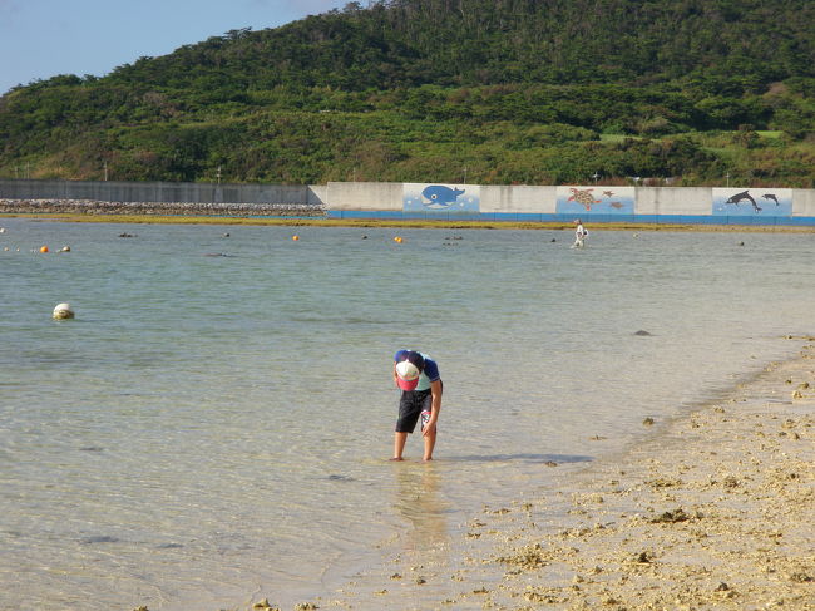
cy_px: 306
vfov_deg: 14.5
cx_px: 408
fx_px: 2401
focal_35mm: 102
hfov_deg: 19.3
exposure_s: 1/320
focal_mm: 18.2
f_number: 5.1
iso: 50
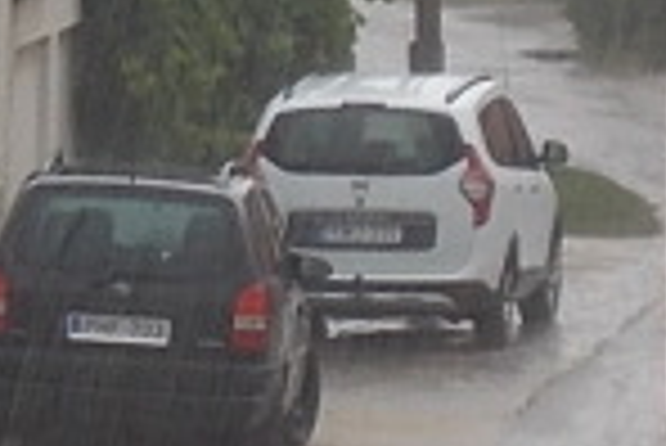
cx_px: -153
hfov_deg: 2.9
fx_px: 12944
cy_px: -167
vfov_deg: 2.0
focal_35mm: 699
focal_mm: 17.2
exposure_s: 1/30
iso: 80
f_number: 4.6
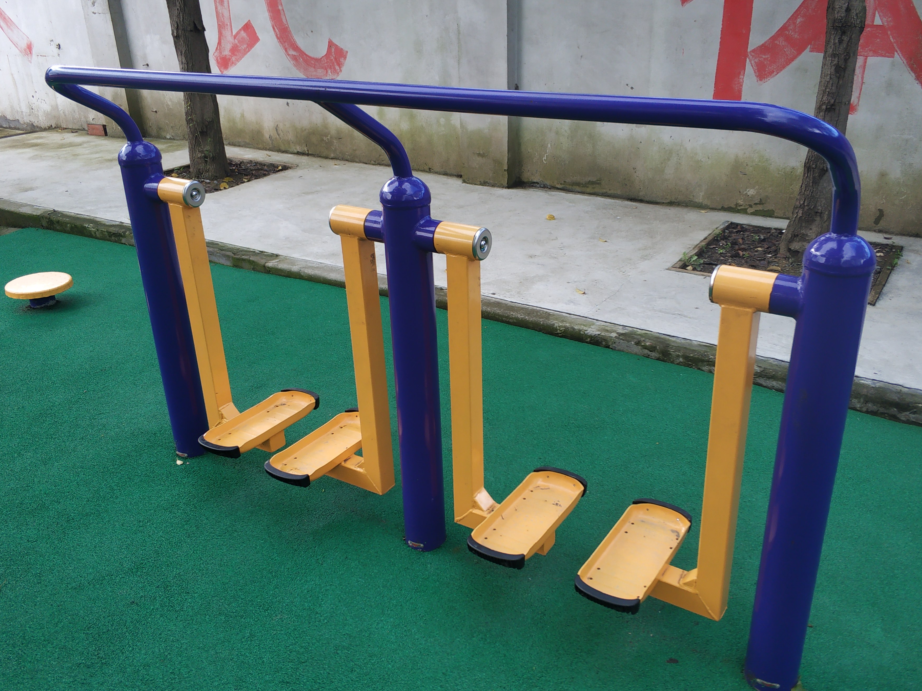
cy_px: 337
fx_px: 826
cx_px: 502
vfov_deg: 45.4
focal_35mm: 31
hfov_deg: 58.3
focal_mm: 3.82
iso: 100
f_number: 1.8
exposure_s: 1/126
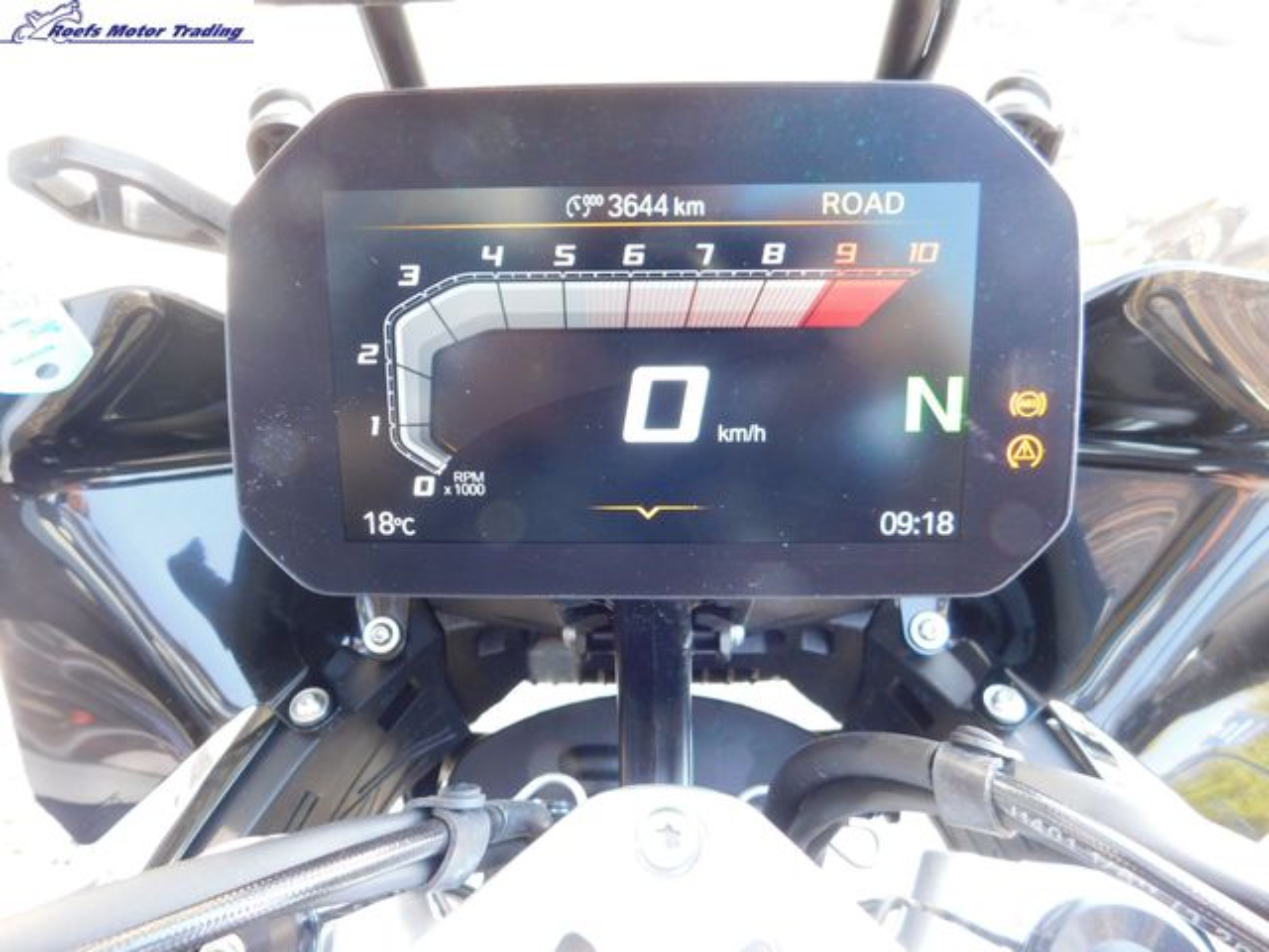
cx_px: 634
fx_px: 843
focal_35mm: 23
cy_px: 476
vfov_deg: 58.9
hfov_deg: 73.9
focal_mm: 4
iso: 200
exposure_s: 1/30
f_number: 3
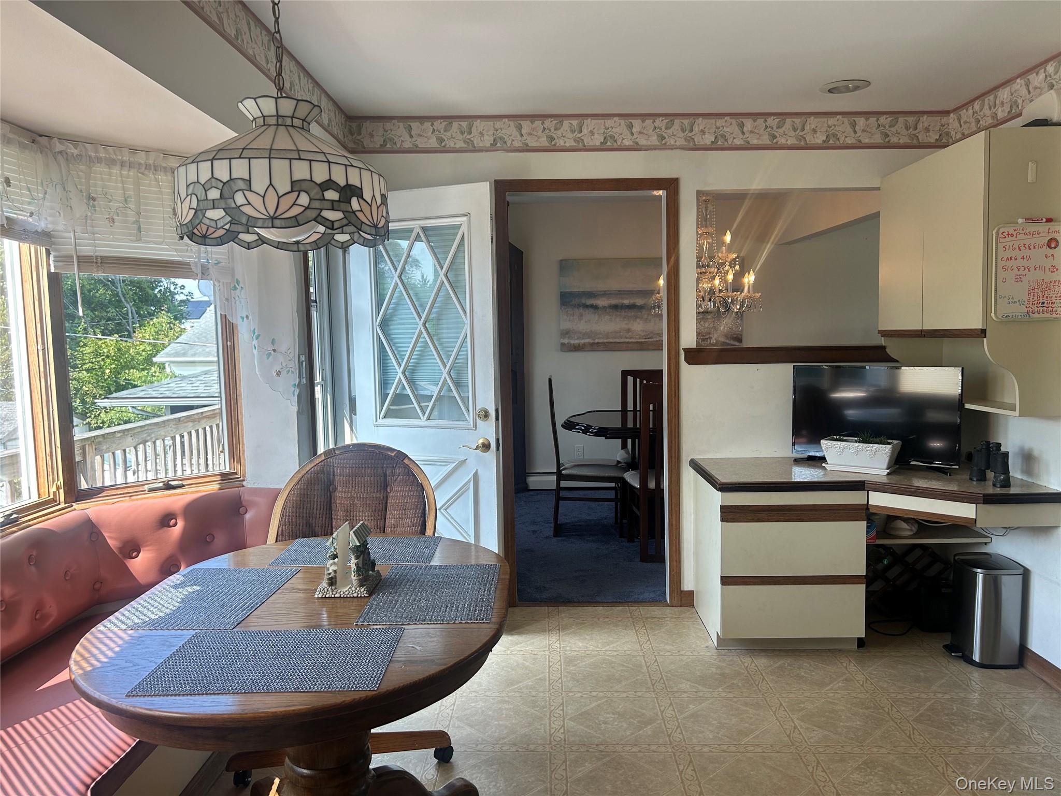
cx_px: 530
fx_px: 797
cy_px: 398
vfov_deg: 53.1
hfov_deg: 67.3
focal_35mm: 26
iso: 40
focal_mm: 5.7
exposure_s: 1/268
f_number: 1.5
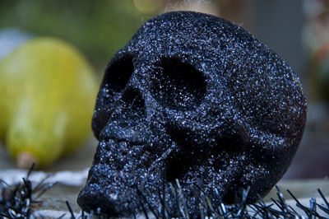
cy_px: 110
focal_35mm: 120
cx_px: 164
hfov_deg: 17.1
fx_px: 1096
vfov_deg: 11.4
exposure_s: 1/6
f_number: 5
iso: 200
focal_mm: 80
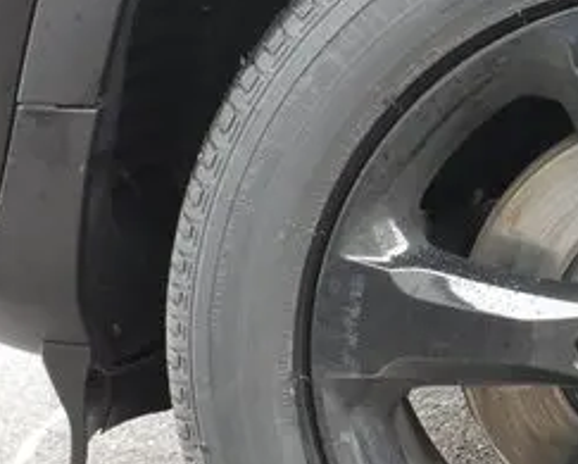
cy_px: 294
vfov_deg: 13.7
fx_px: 1935
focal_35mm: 113
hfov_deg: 16.3
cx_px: 692
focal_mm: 22
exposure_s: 1/60
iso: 1600
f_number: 10
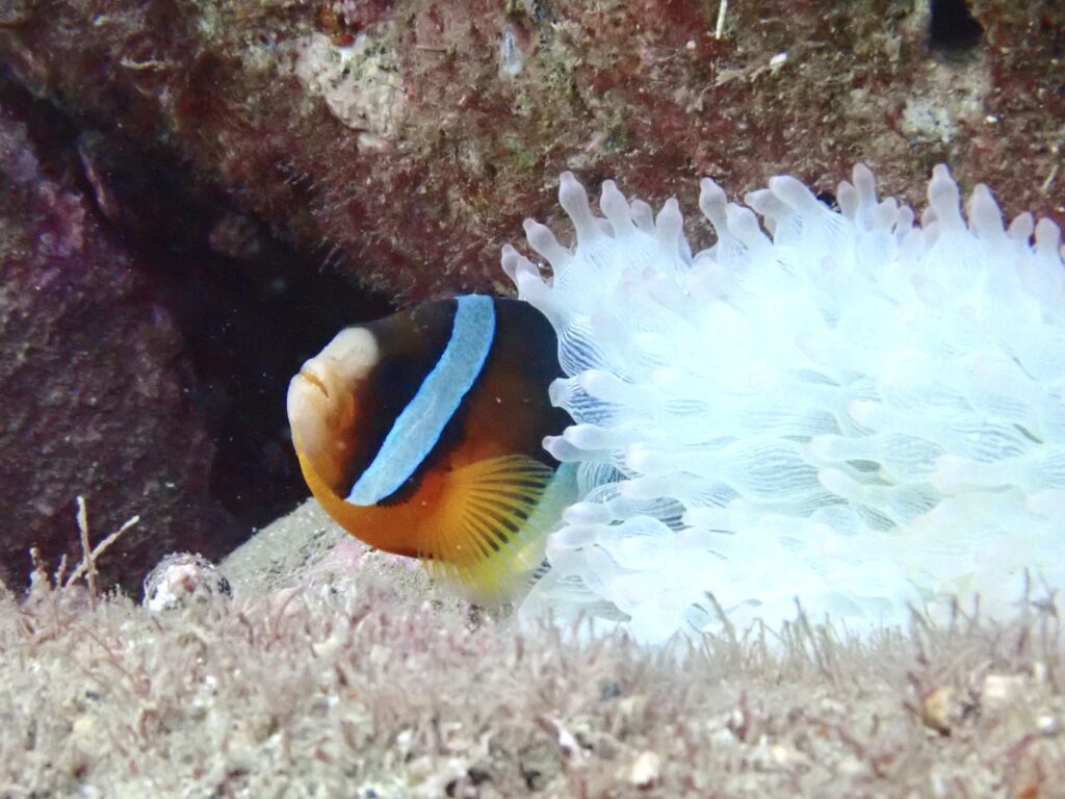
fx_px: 2707
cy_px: 400
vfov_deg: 16.8
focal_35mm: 88
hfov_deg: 22.3
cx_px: 532
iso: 1600
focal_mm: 15.66
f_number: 6.3
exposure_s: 1/160
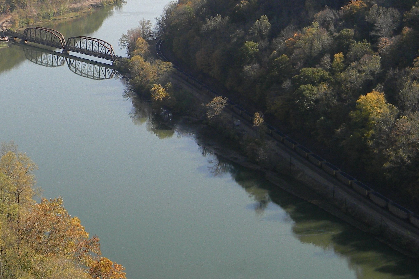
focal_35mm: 84
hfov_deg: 23.8
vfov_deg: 16.1
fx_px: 978
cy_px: 42
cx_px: 82
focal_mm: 7.3
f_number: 3.8
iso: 80
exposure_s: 1/414
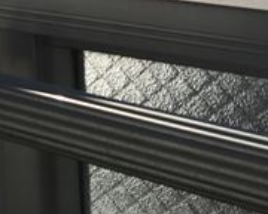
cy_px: -122
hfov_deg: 19.4
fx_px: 769
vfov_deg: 14.6
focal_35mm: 97
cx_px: 33
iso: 20
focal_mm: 3.99
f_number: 1.8
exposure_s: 1/12048
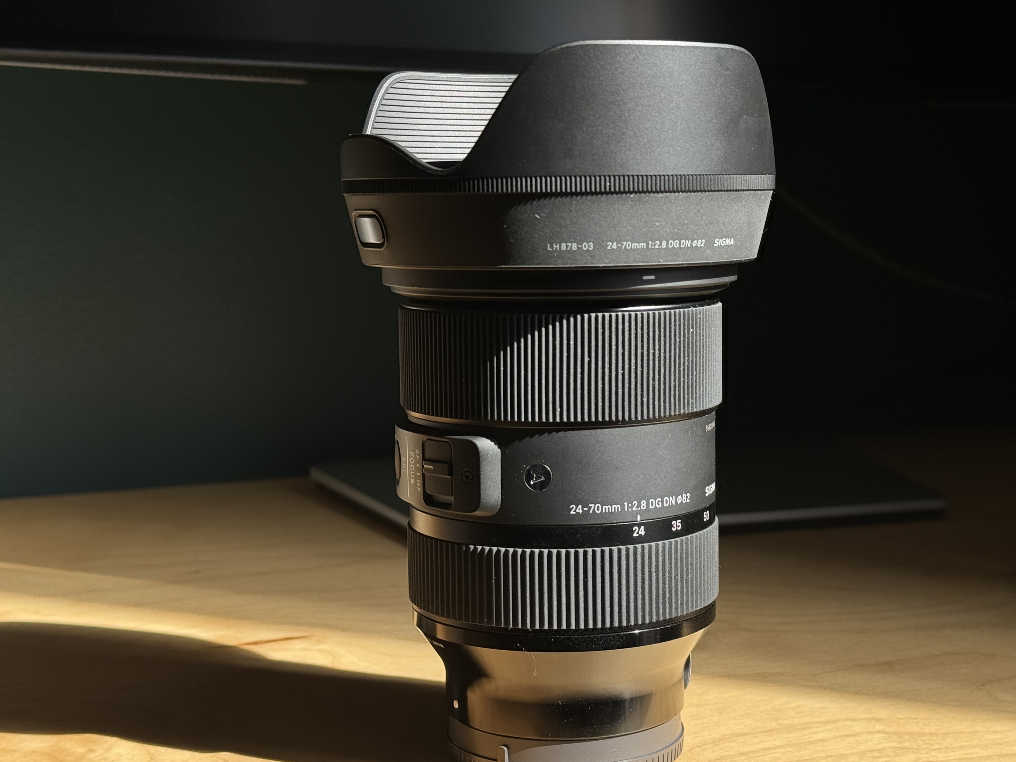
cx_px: 583
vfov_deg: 25.2
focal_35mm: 58
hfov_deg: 33.2
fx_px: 1702
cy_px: 400
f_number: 1.78
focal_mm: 6.86
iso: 64
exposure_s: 1/356
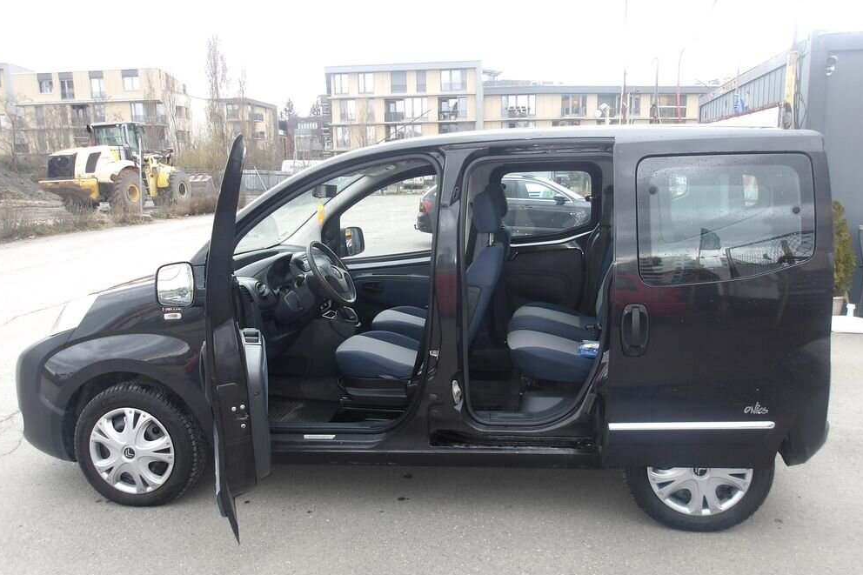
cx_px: 435
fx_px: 695
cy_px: 303
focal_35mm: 29
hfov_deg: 63.7
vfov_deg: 44.9
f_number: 3
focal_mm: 4.9
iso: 100
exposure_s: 1/111
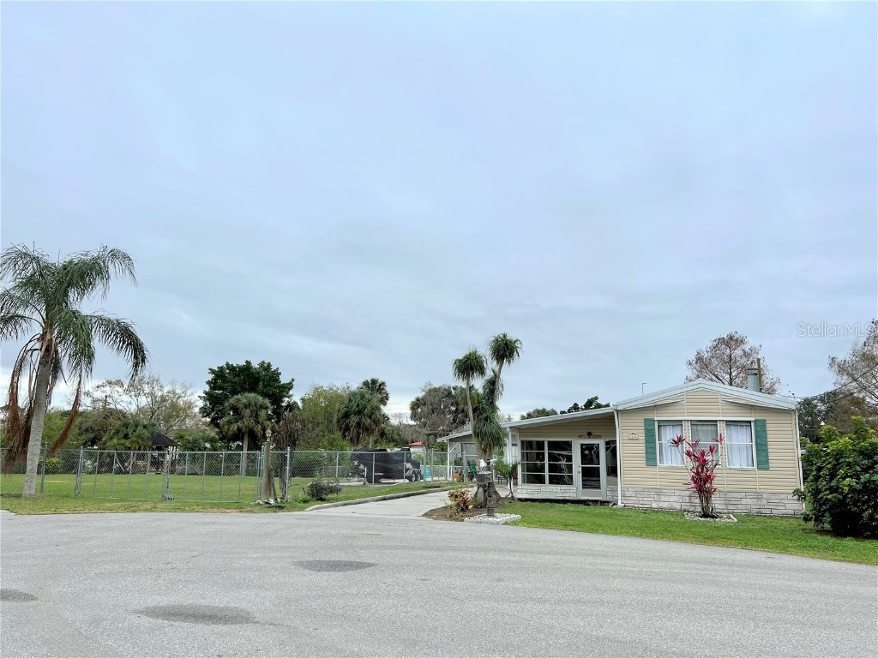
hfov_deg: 67.3
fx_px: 659
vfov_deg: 53.1
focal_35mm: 26
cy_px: 329
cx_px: 439
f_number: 1.5
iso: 50
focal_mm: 5.7
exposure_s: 1/4115
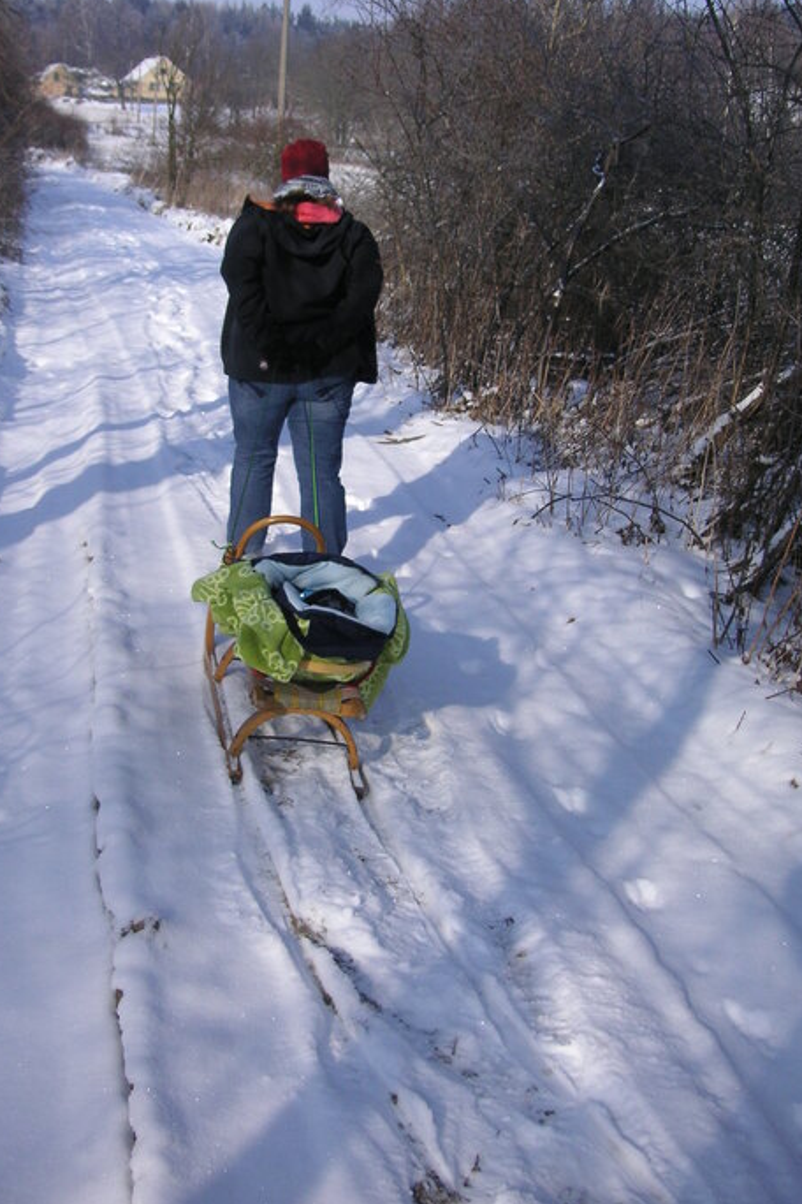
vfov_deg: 43.5
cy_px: 510
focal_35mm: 45
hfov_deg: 29.8
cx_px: 348
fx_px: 1504
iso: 50
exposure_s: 1/250
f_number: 6.7
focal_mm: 6.1
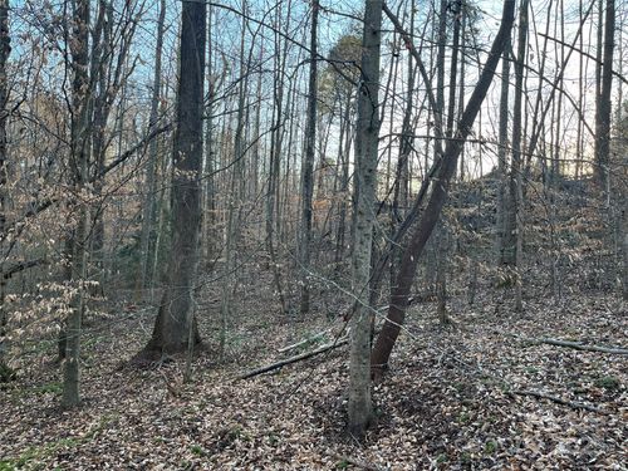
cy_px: 236
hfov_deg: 67.3
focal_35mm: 26
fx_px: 472
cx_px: 314
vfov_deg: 53.1
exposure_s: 1/143
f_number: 1.6
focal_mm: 5.1
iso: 64
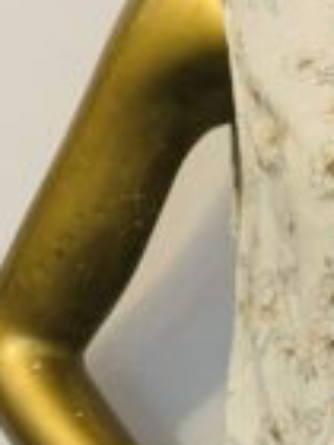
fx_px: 1274
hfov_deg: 14.2
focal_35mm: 99
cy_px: 373
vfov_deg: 19.6
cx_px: 452
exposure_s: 1/50
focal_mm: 4.25
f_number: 1.8
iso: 320
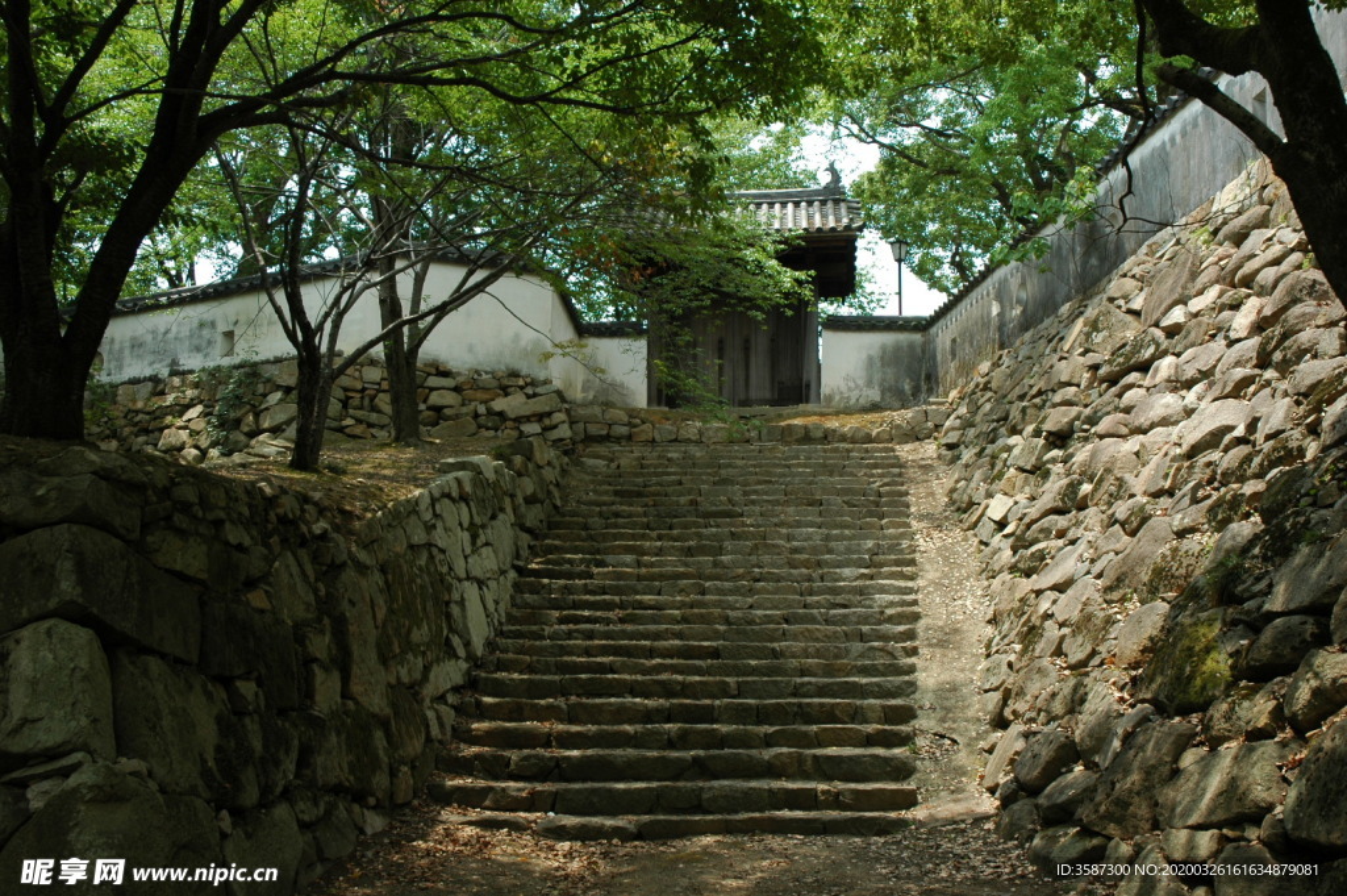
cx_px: 674
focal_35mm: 38
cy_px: 448
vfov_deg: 35.4
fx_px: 1402
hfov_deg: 51.3
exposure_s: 1/125
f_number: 9
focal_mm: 25
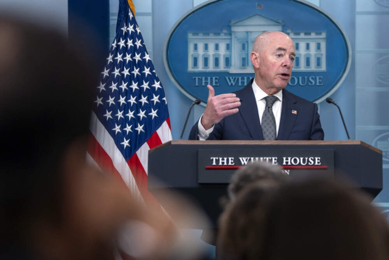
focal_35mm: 181
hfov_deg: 11.3
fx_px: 1958
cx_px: 194
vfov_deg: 7.6
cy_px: 130
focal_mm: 121
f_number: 2.8
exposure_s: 1/640
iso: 1250
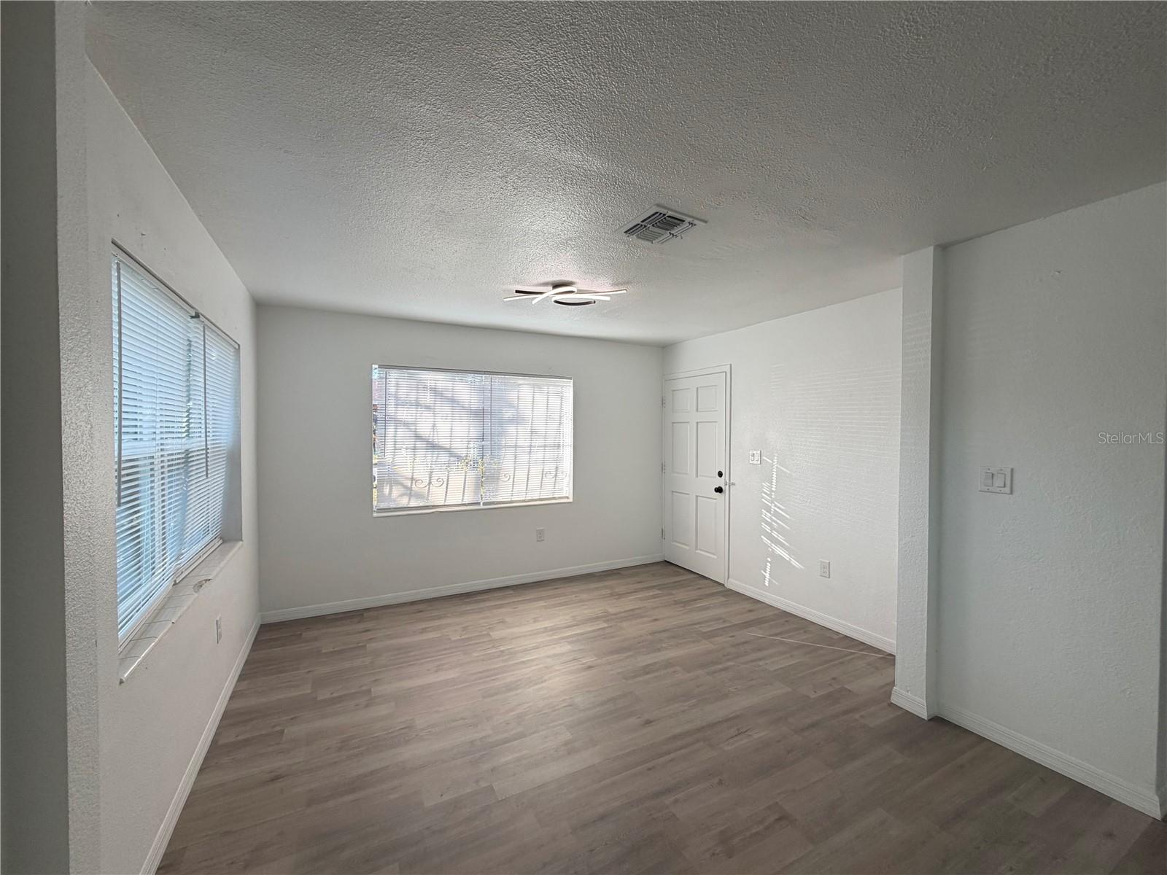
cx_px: 584
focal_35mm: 14
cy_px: 438
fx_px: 472
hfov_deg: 102.1
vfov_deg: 85.7
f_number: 2.2
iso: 64
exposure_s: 1/124
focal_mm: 2.22
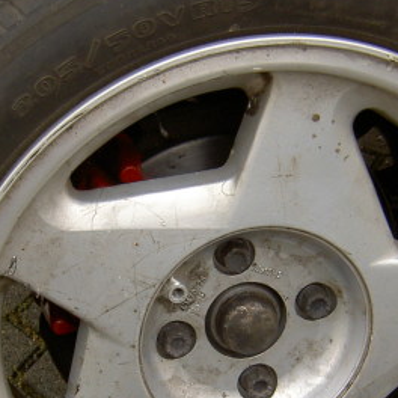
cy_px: 297
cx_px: 229
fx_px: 1184
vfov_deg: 19.0
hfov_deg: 19.1
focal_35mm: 91
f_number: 2.8
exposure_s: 1/125
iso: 50
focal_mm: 5.6
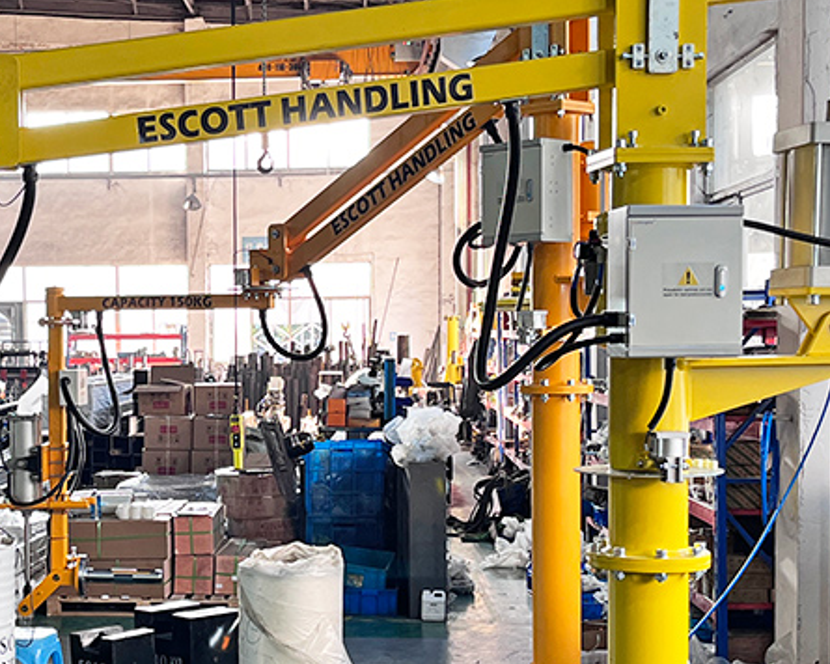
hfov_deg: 31.4
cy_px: 520
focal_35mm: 57
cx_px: 71
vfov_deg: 26.2
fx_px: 1400
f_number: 1.6
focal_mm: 5.1
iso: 125
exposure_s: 1/100
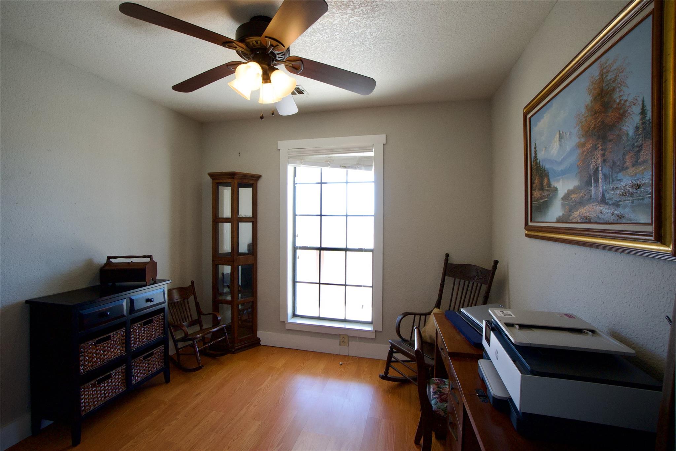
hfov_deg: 100.4
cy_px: 226
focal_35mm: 15
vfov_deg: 77.3
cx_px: 338
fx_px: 282
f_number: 13
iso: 2000
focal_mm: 10
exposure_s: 1/50
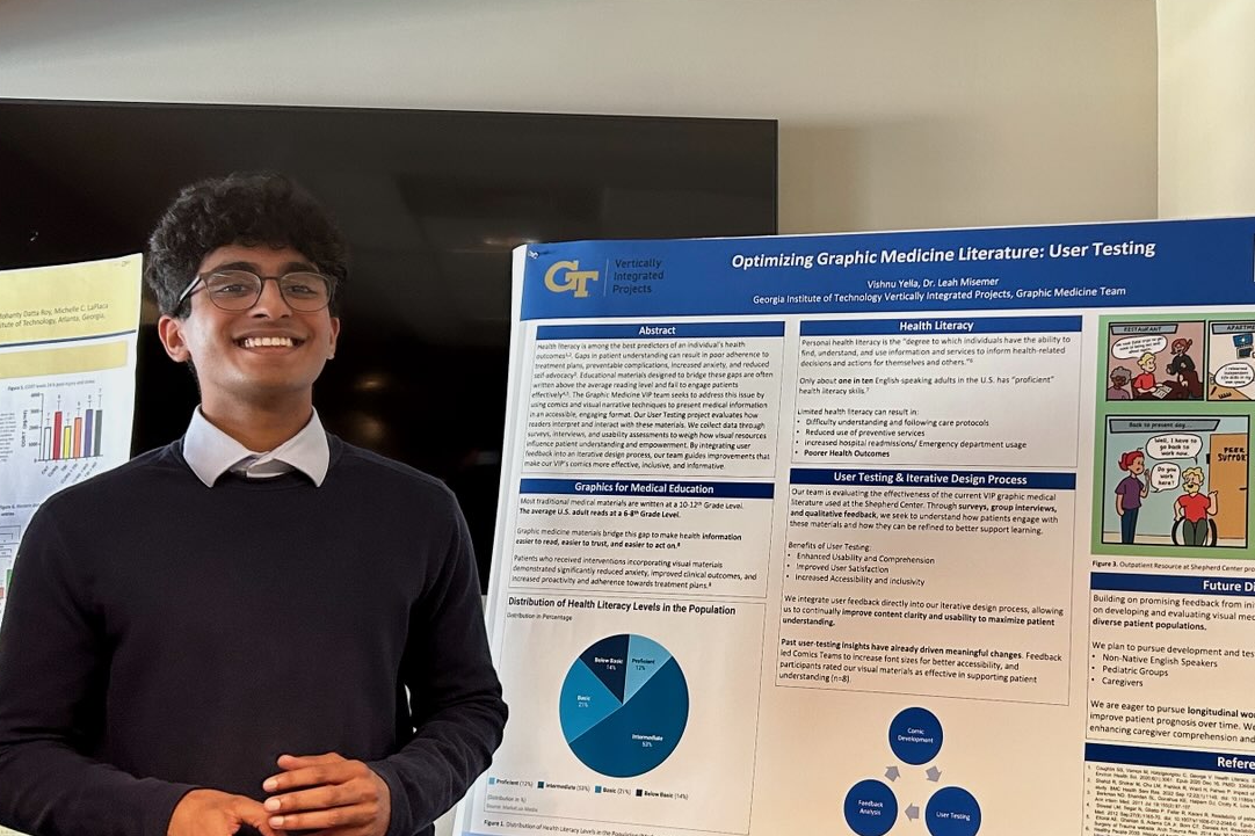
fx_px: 1115
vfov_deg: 41.0
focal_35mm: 32
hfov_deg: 58.6
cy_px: 485
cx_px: 688
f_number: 1.5
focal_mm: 5.7
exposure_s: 1/60
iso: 160
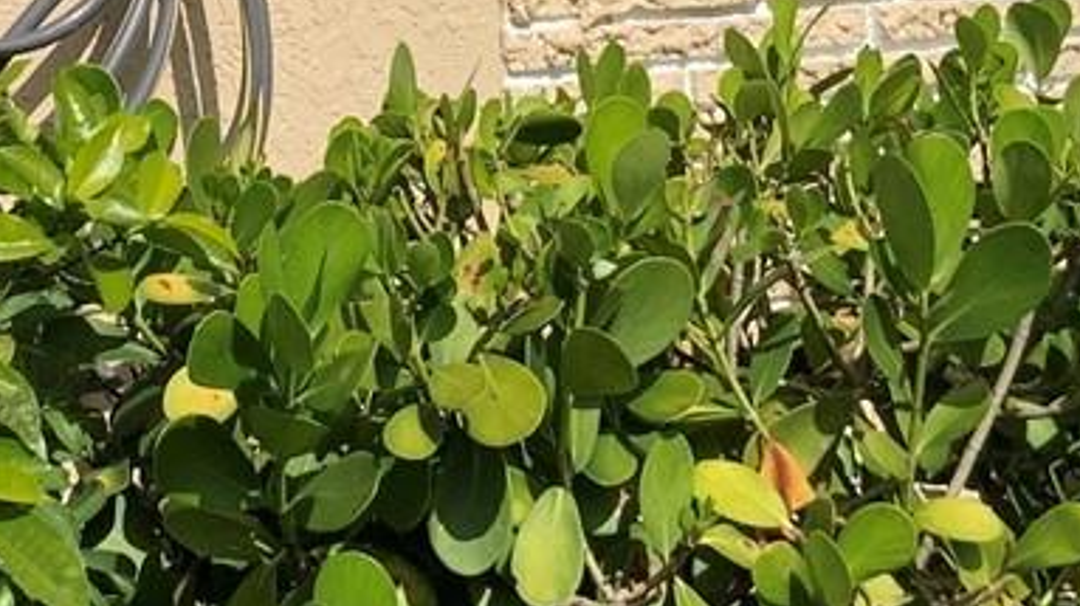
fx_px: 3778
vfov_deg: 9.0
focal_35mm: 132
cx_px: 56
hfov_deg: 16.0
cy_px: -268
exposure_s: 1/3534
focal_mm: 3
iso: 20
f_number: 1.8
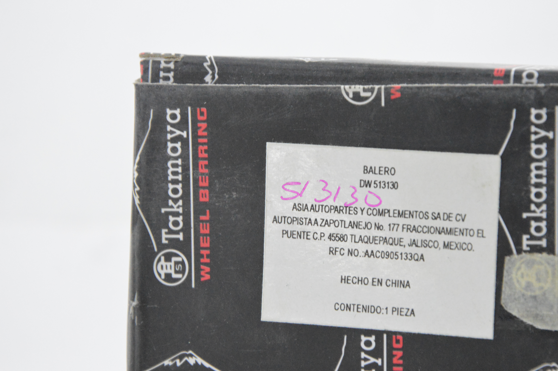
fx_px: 2998
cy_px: 194
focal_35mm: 194
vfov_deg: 7.1
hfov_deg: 10.6
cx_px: 328
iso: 3200
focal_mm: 105
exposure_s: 1/100
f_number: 7.1
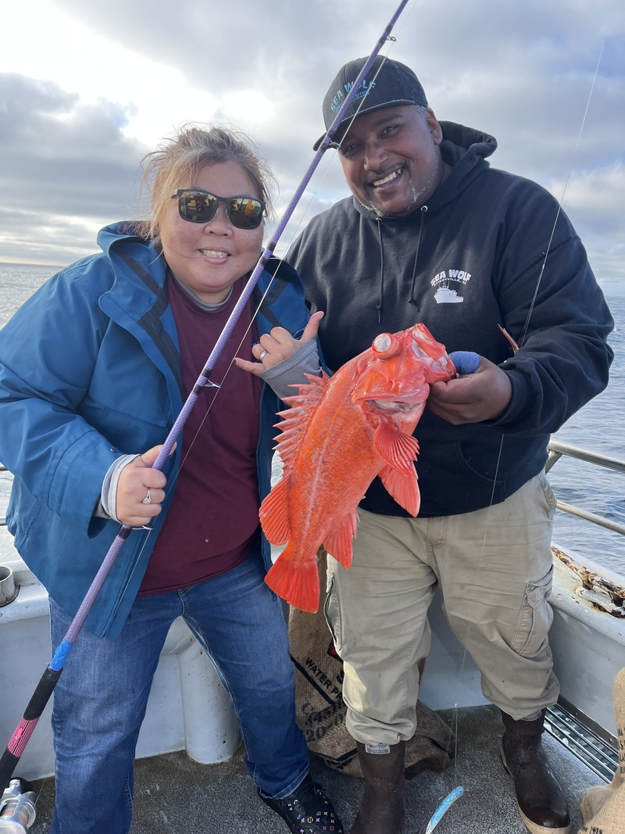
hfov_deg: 53.1
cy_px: 417
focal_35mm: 26
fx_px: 626
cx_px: 312
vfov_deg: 67.3
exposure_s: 1/577
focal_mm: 5.1
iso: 50
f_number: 1.6
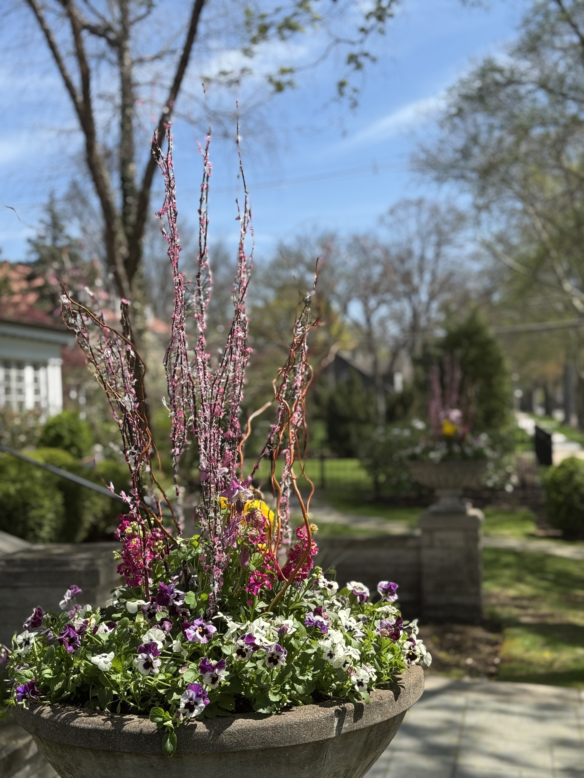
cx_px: 292
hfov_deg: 30.3
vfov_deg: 39.7
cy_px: 389
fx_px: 1080
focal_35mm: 48
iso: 64
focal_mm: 6.76
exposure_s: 1/2833
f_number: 1.78
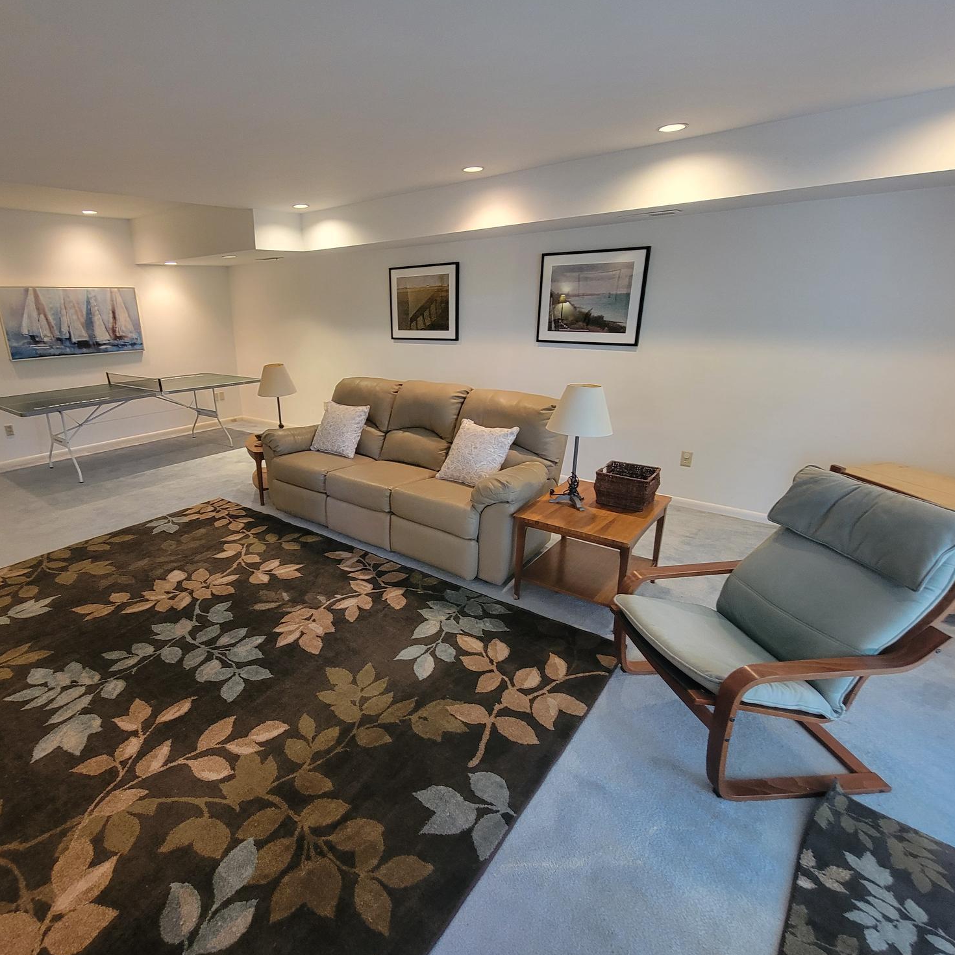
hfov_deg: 86.4
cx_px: 383
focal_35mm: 16
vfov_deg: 87.4
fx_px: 499
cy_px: 482
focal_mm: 2.2
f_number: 2.2
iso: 320
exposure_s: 1/30
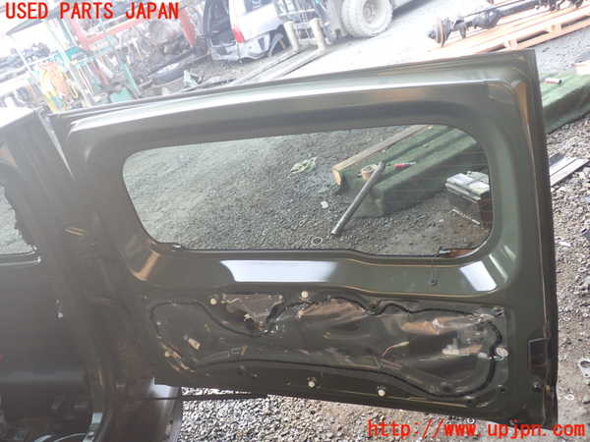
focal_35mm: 30
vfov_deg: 46.8
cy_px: 221
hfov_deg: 60.0
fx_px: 511
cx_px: 295
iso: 200
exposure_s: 1/40
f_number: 2.3
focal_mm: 5.4
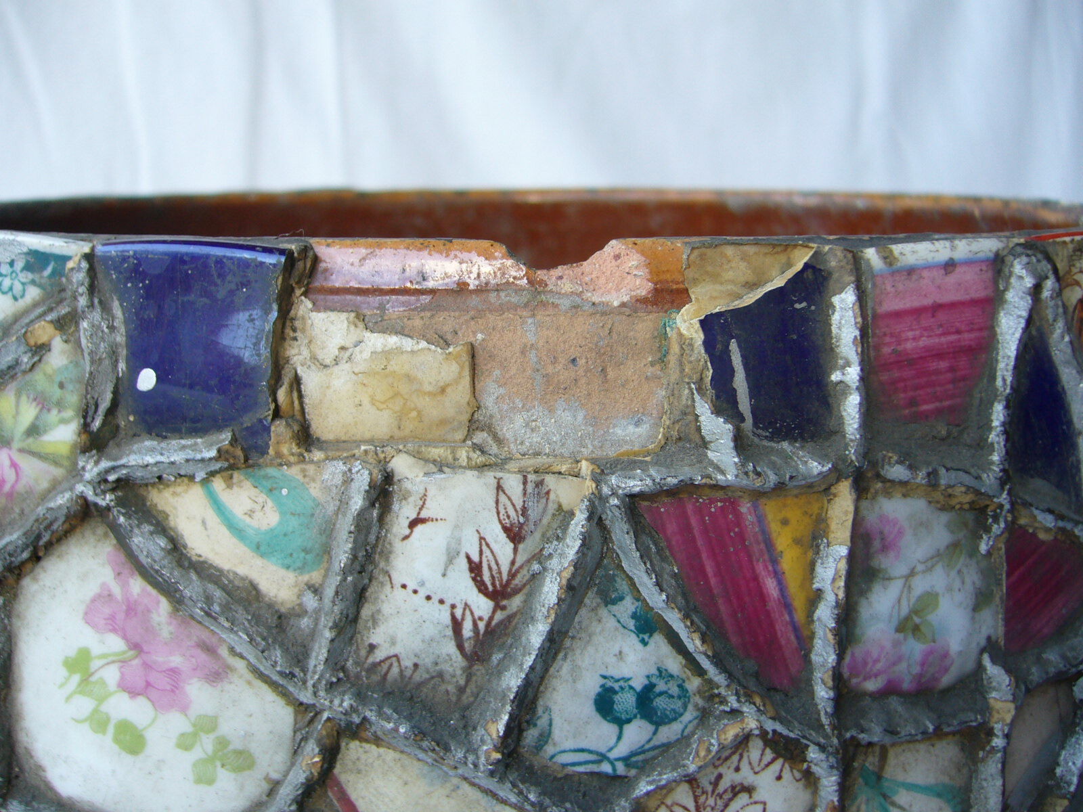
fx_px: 1095
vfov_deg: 40.7
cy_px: 406
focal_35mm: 35
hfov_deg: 52.6
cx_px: 542
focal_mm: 5.8
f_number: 2.8
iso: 80
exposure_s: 1/30
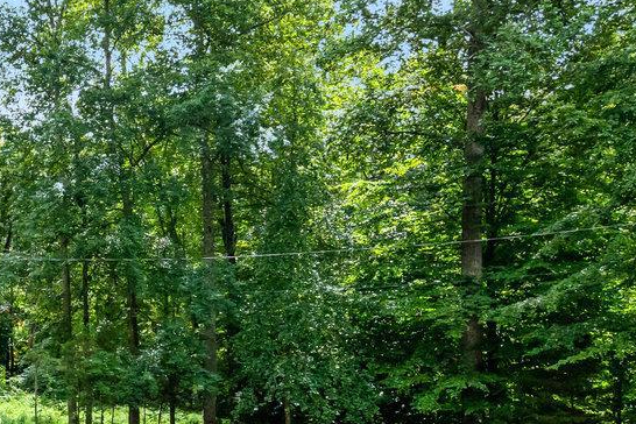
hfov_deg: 28.3
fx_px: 1060
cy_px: 419
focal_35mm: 60
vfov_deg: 21.8
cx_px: -162
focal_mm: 16
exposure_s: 1/800
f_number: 8
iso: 1250
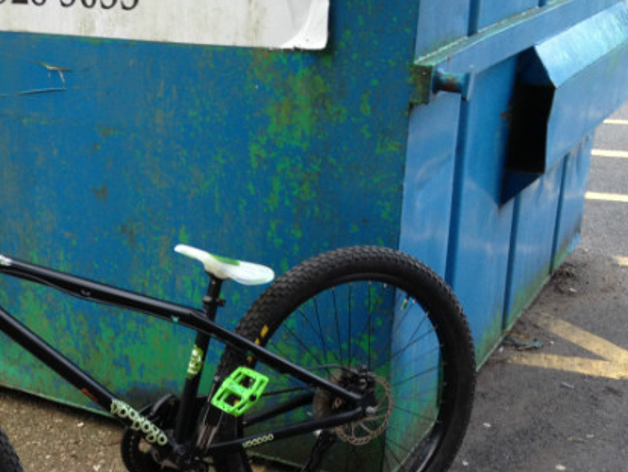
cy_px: 356
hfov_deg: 30.1
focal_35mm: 63
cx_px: 136
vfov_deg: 23.1
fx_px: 1144
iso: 50
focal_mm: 4.28
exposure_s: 1/40
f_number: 2.4
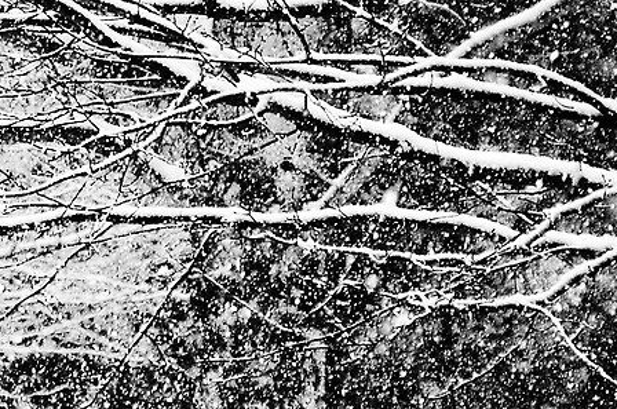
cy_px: 477
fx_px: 9341
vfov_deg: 2.5
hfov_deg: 3.8
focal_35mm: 546
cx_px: -139
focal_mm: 68
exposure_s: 1/250
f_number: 6.3
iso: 100
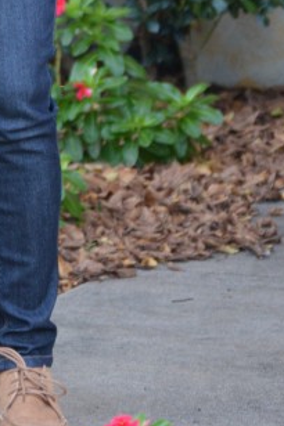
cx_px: -26
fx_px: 3897
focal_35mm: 329
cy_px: -225
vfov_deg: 6.2
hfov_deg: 4.2
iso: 640
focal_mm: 66
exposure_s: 1/125
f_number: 4.2
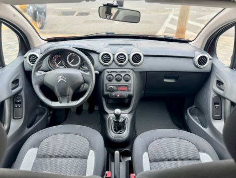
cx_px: 118
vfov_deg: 56.9
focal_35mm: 24
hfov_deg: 71.5
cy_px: 89
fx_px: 164
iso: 500
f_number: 1.78
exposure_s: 1/60
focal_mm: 6.76
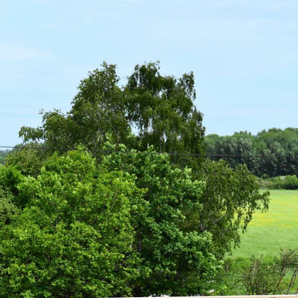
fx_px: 1003
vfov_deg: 16.9
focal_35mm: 103
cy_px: 151
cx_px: 227
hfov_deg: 16.8
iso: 100
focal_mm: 52
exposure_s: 1/250
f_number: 8
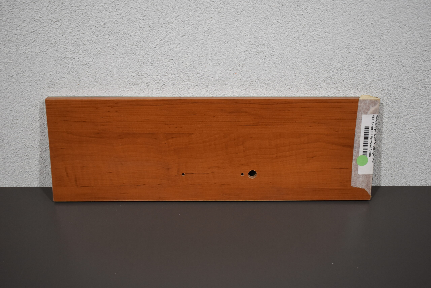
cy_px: 144
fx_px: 611
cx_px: 216
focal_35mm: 51
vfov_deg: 26.5
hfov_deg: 38.9
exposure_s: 1/250
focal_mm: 34
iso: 800
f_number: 4.5
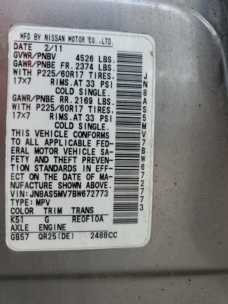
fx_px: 228
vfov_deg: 67.3
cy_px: 152
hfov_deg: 53.1
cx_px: 114
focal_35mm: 26
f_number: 1.5
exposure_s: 1/278
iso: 50
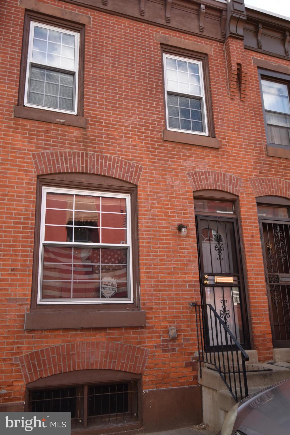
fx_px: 362
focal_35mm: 30
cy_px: 218
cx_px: 145
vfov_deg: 61.9
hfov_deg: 43.6
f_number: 5.6
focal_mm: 20
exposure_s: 1/125
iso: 100
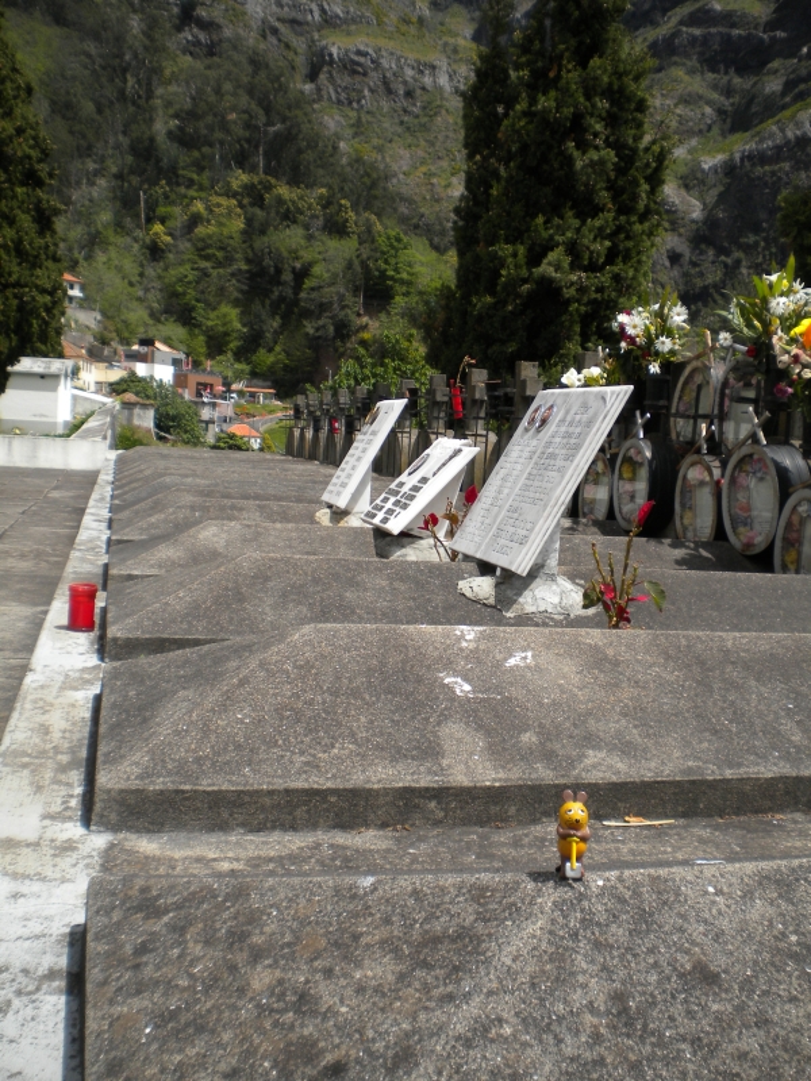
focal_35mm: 35
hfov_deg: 40.7
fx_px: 1093
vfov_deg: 52.6
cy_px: 540
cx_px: 406
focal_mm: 6.3
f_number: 4.6
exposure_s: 1/700
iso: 80
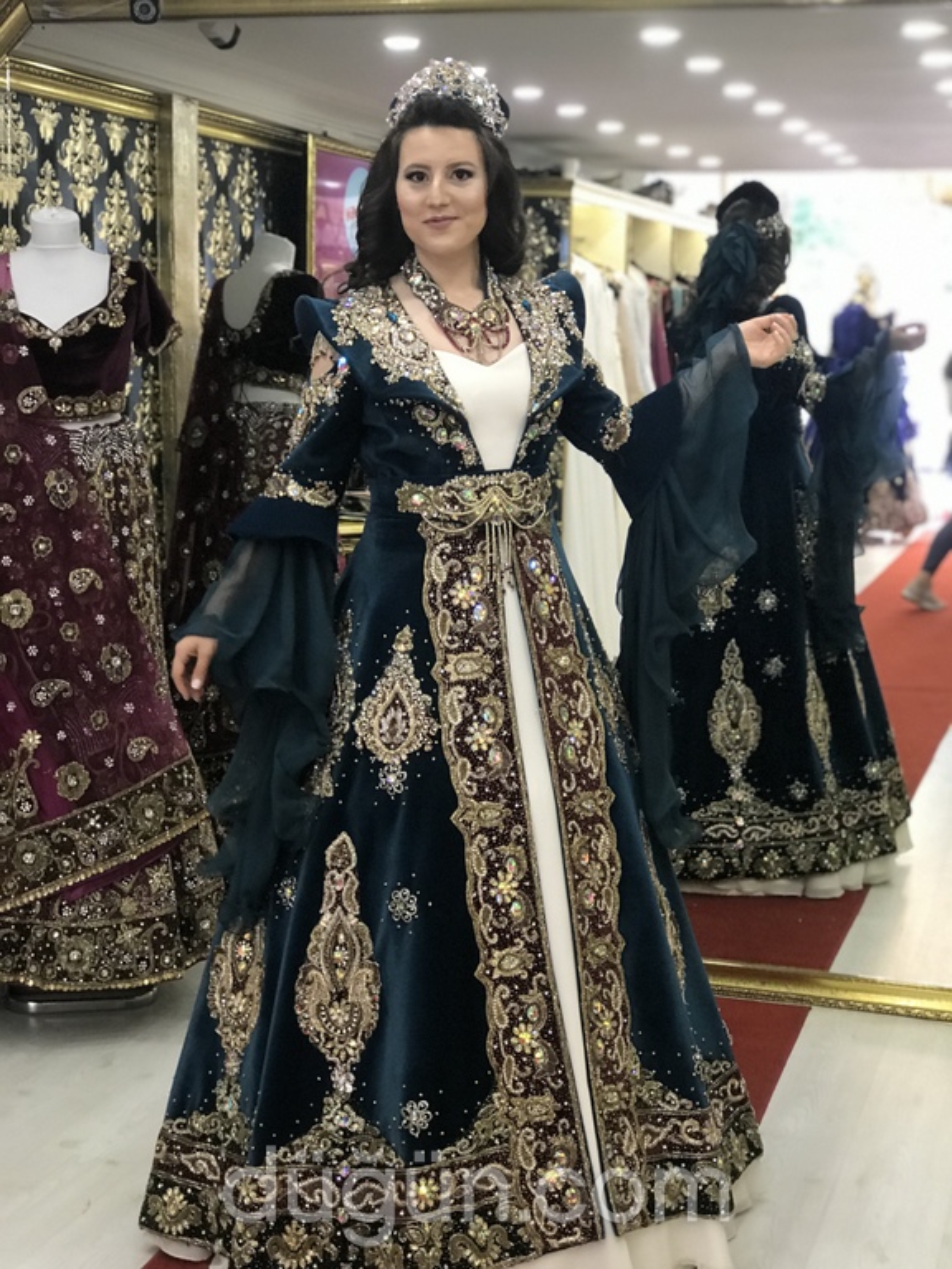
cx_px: 476
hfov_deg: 25.7
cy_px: 634
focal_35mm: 57
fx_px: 2090
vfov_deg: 33.8
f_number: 2.8
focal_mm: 6.6
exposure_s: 1/50
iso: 250
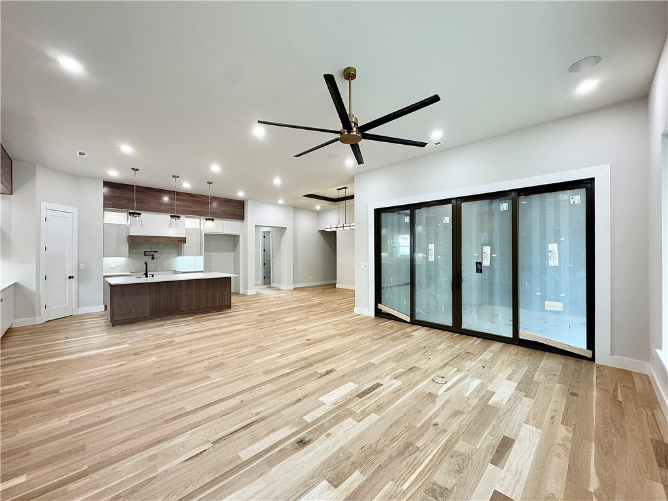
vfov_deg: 85.7
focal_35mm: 14
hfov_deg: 102.1
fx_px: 270
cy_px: 250
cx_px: 334
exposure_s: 1/120
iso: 250
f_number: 2.2
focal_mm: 2.22
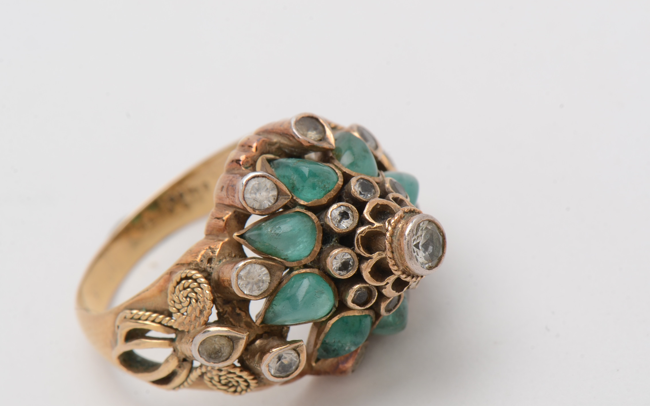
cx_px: 302
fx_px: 2490
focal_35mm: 141
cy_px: 230
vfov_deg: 9.3
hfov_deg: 14.9
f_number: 18
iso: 200
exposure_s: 1/125
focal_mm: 85
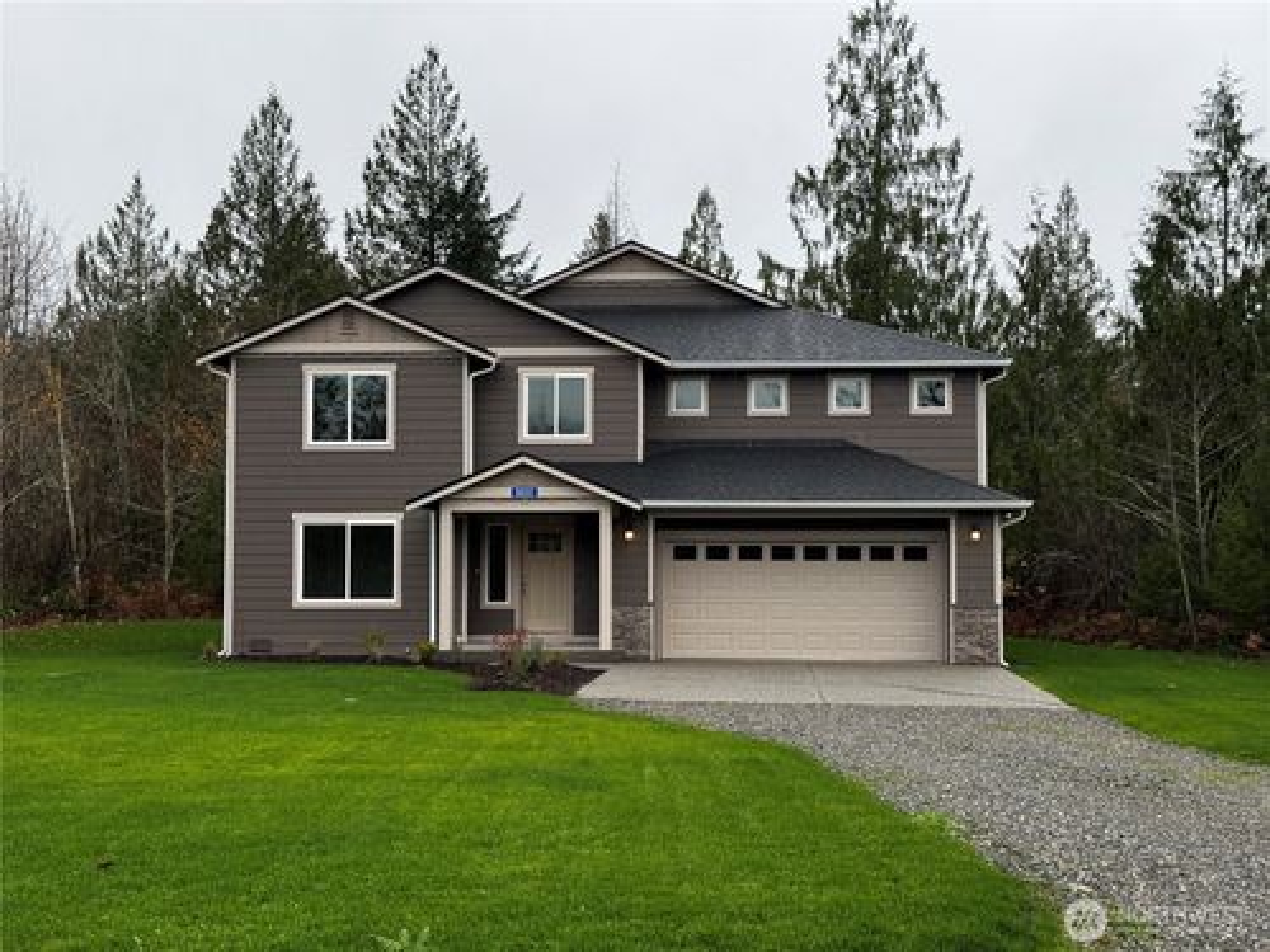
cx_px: 635
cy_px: 476
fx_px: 1761
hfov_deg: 39.7
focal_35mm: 48
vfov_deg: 30.3
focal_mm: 6.76
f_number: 1.78
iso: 64
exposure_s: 1/467
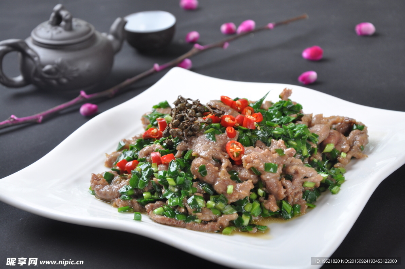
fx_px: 1045
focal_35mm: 93
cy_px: 134
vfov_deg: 14.7
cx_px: 202
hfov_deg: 21.9
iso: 200
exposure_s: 1/160
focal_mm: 62
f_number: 7.1
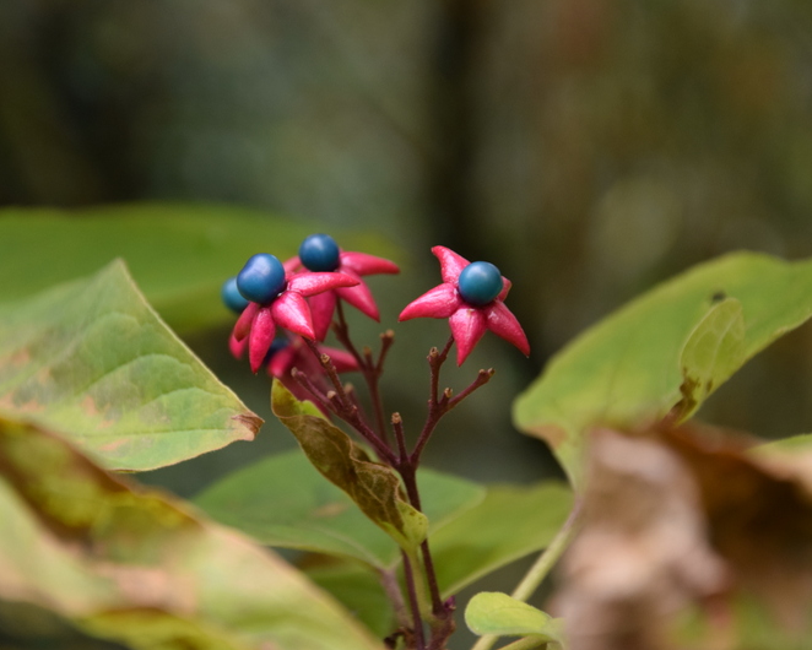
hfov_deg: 10.8
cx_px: 368
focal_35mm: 179
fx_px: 4293
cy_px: 325
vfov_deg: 8.7
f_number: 5.6
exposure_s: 1/125
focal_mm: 105
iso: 800
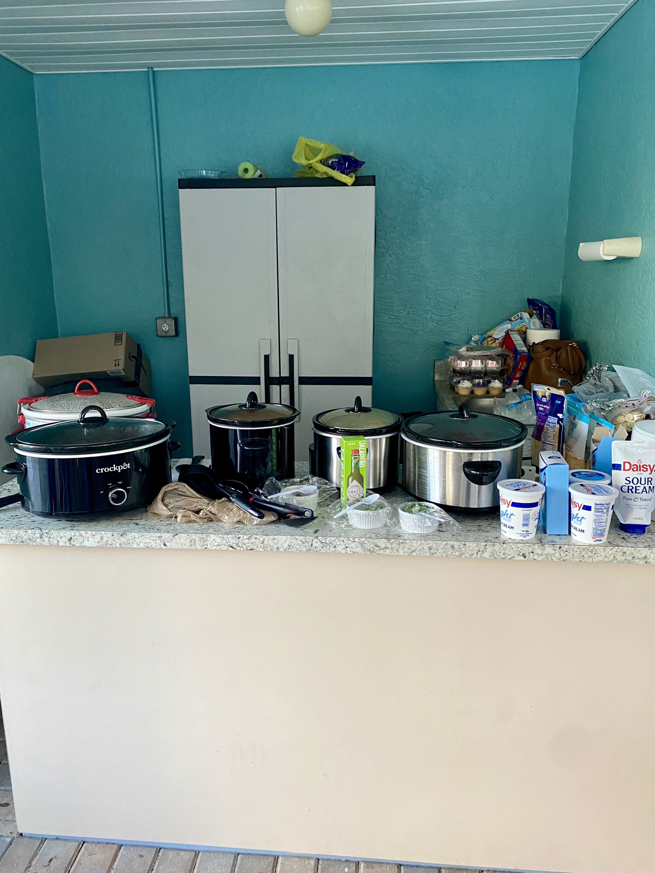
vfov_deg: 67.3
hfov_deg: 53.1
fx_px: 656
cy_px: 436
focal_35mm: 26
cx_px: 328
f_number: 1.8
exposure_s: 1/60
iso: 160
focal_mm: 4.25
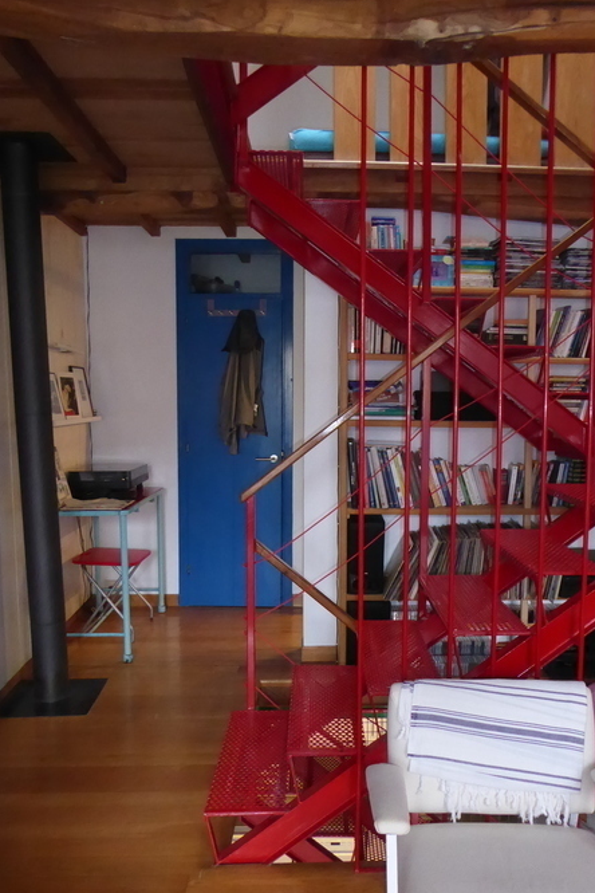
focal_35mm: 30
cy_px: 455
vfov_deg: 61.9
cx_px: 348
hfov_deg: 43.4
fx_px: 744
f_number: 3.3
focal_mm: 4.3
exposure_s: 1/60
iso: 800
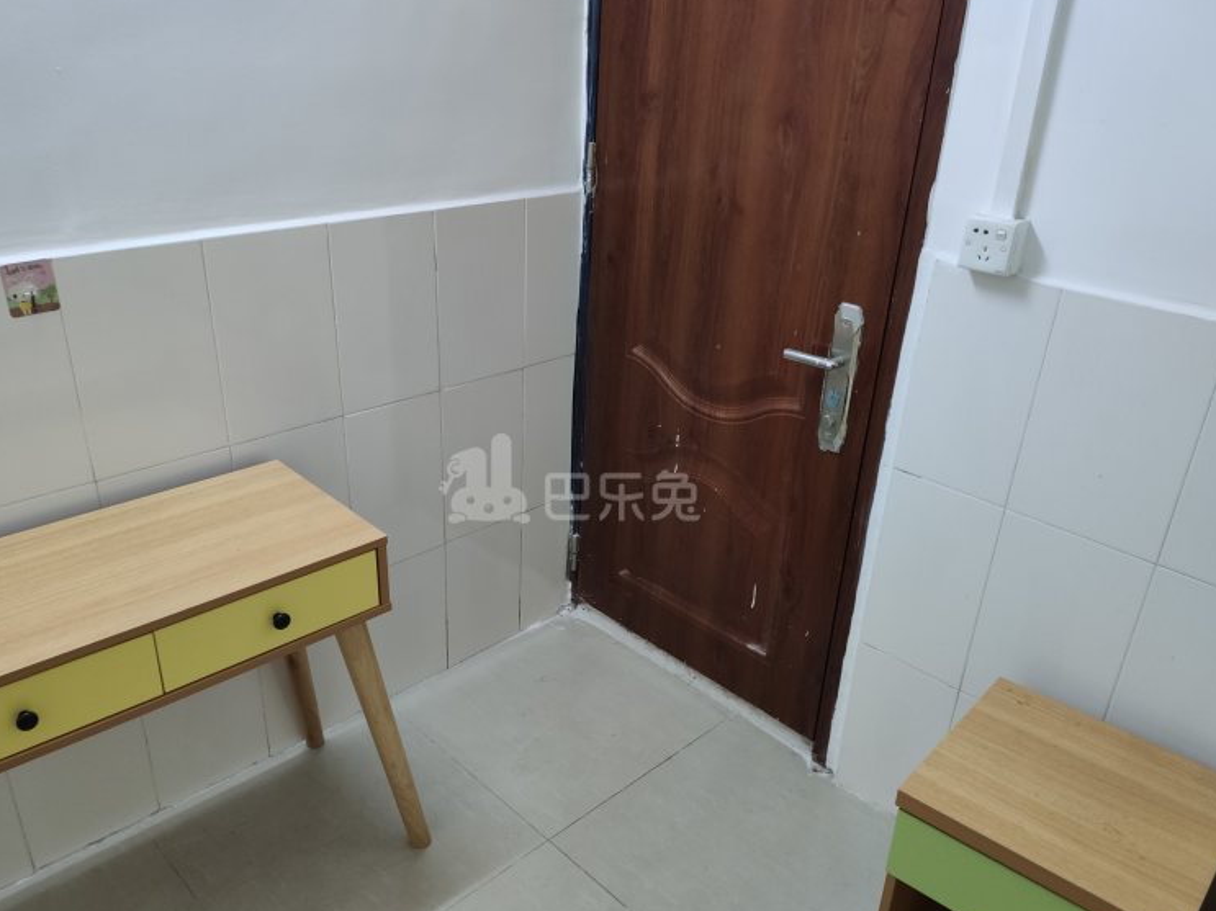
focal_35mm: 28
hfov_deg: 63.4
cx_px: 570
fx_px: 983
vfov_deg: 49.7
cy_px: 479
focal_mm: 4.75
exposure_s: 1/50
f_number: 1.75
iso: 1028
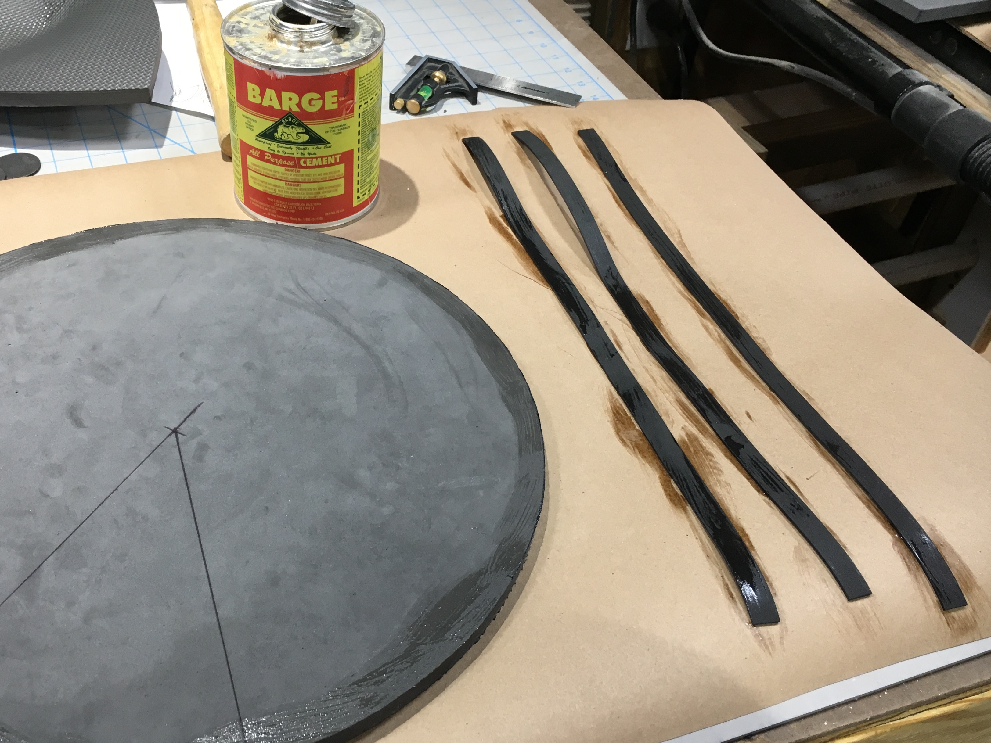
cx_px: 399
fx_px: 1031
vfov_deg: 39.6
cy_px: 390
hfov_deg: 51.0
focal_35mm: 36
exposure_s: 1/30
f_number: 2.2
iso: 32
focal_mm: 4.15
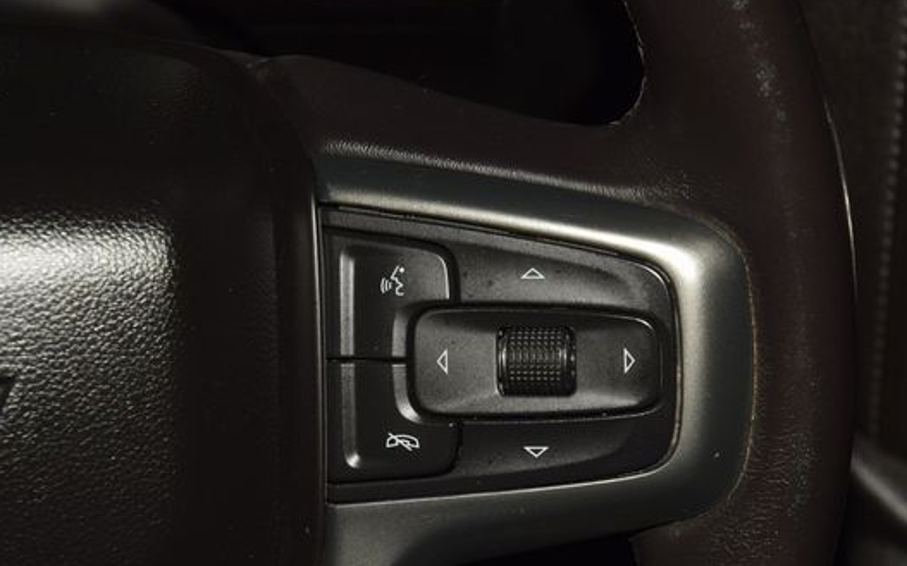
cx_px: 532
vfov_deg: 10.1
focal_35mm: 130
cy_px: 360
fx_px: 3212
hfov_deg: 16.1
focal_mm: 70
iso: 100
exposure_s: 1/125
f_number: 8
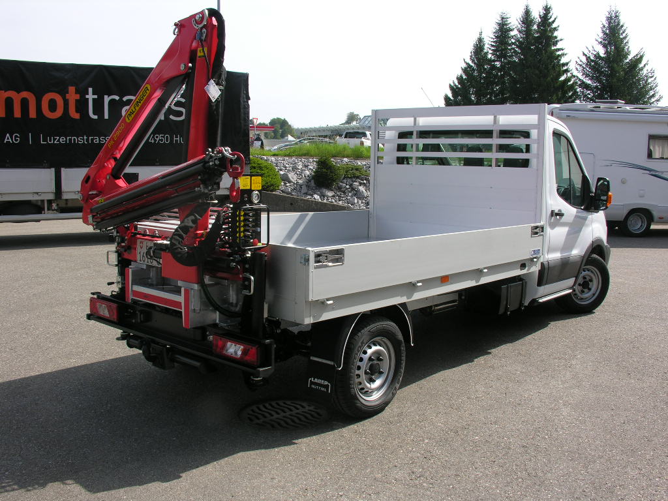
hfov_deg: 52.6
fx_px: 675
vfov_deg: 40.7
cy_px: 250
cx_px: 334
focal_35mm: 35
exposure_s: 1/183
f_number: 5.6
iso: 50
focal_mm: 8.9
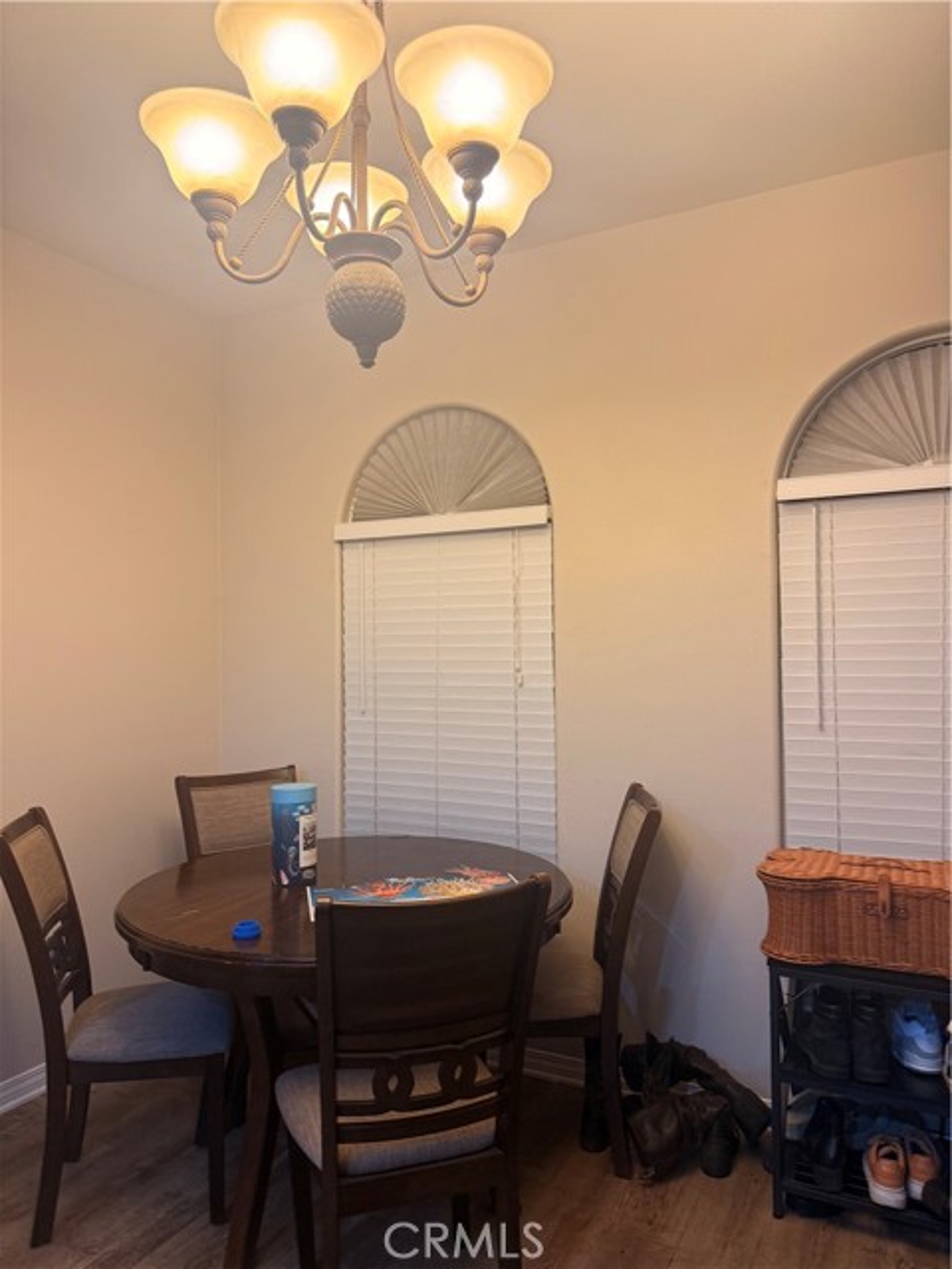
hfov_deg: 56.8
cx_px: 476
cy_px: 634
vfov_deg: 71.6
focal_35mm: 24
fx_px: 880
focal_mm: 6.76
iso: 200
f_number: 1.78
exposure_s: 1/60
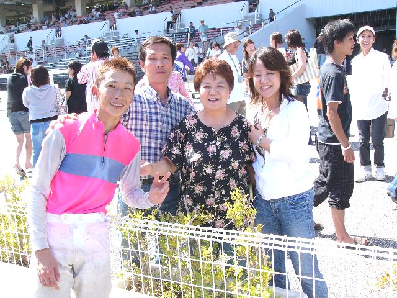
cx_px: 198
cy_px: 149
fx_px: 482
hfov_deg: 44.8
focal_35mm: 42
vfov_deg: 34.3
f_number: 4
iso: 50
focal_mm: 7
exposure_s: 1/160
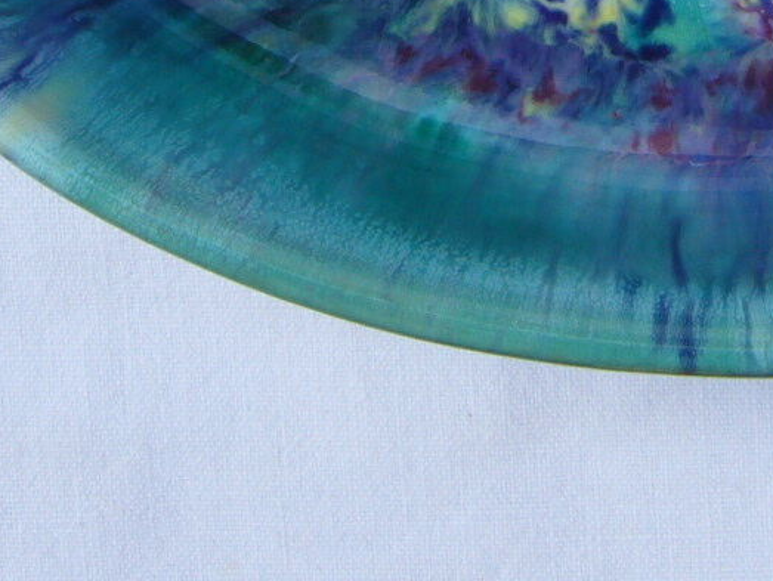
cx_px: 745
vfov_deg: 13.1
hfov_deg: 18.0
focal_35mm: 107
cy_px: -294
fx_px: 2391
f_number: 2.8
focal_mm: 5.8
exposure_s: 1/250
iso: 80
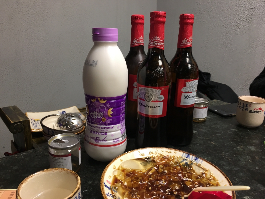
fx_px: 222
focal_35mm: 29
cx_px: 132
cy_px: 100
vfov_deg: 48.2
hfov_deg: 61.7
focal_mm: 4.15
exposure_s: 1/17
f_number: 2.2
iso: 40
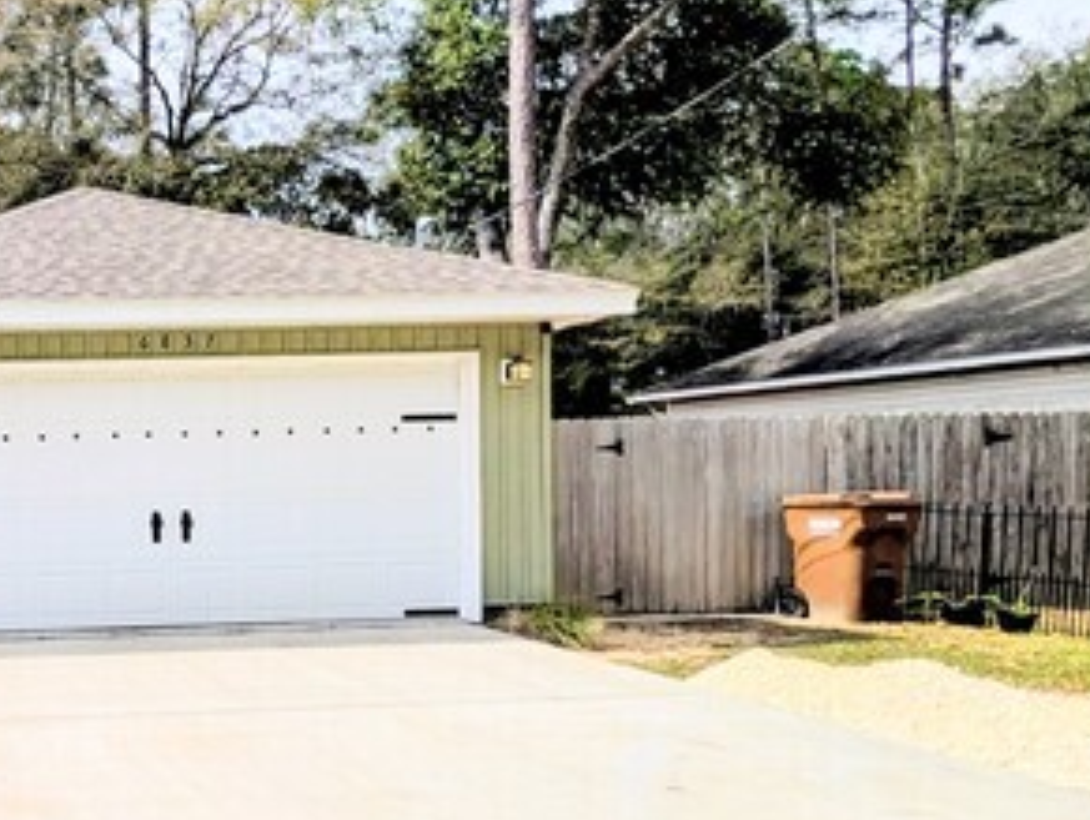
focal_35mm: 33
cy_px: 520
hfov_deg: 43.0
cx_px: -112
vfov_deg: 42.7
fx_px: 1040
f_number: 1.7
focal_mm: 2.02
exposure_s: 1/3663
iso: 50
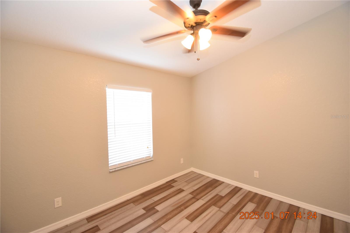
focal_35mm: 15
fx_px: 146
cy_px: 116
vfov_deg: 77.3
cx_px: 175
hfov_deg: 100.4
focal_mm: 10
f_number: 3.5
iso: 1000
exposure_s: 1/60
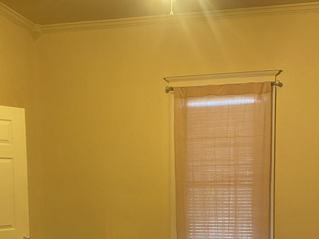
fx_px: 498
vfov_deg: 26.1
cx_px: 152
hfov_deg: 35.5
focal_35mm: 54
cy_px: 215
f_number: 1.8
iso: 250
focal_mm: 4.25
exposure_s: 1/60
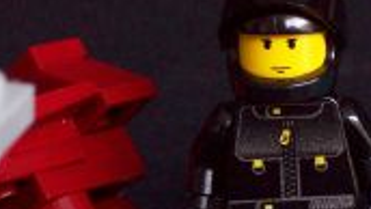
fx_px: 2166
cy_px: 167
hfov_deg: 9.8
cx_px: 252
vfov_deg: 5.5
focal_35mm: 220
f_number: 4.3
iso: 160
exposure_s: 1/8
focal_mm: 14.3
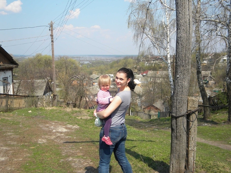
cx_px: 116
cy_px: 86
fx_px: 274
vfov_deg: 35.2
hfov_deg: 45.8
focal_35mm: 41
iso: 80
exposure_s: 1/772
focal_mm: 7.3
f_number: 3.8
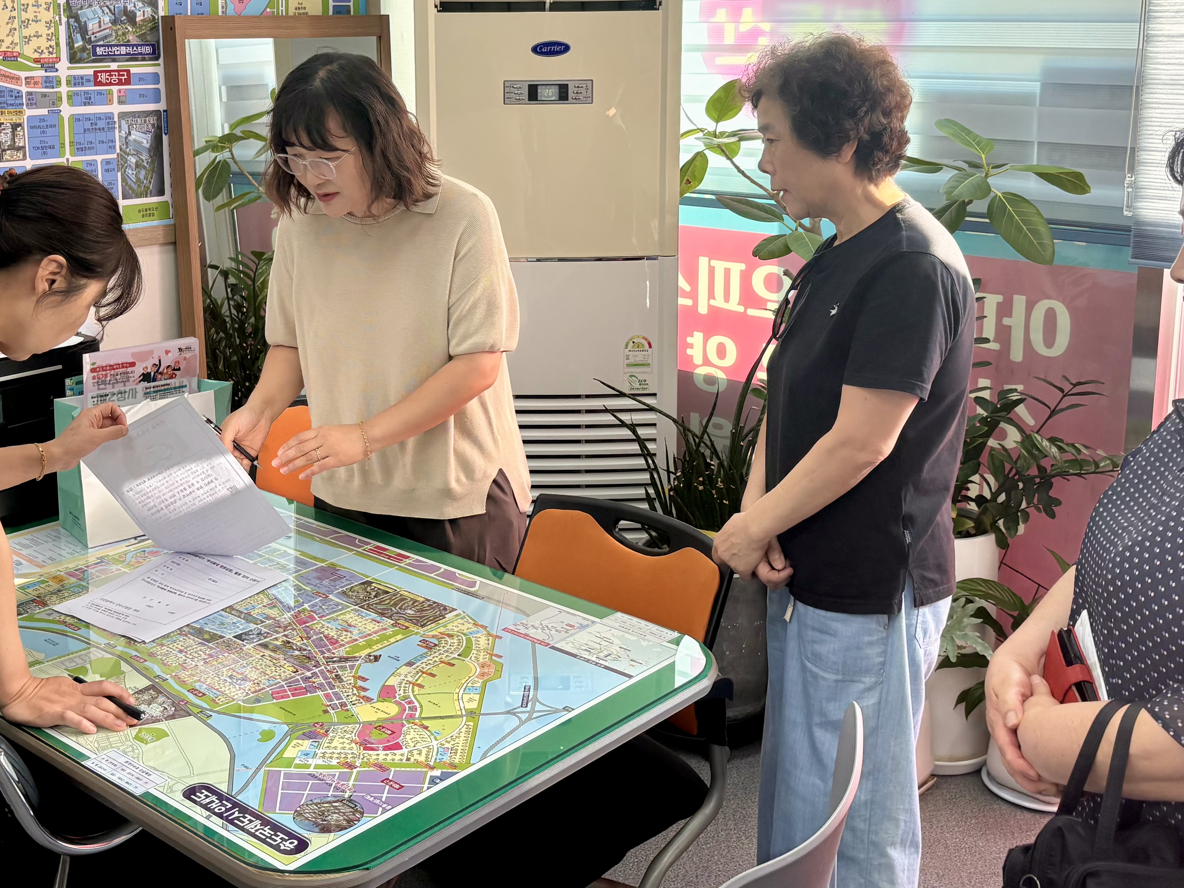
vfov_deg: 32.5
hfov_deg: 42.8
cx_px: 504
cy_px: 277
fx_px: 1505
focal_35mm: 44
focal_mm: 5.96
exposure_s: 1/235
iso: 100
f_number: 1.6
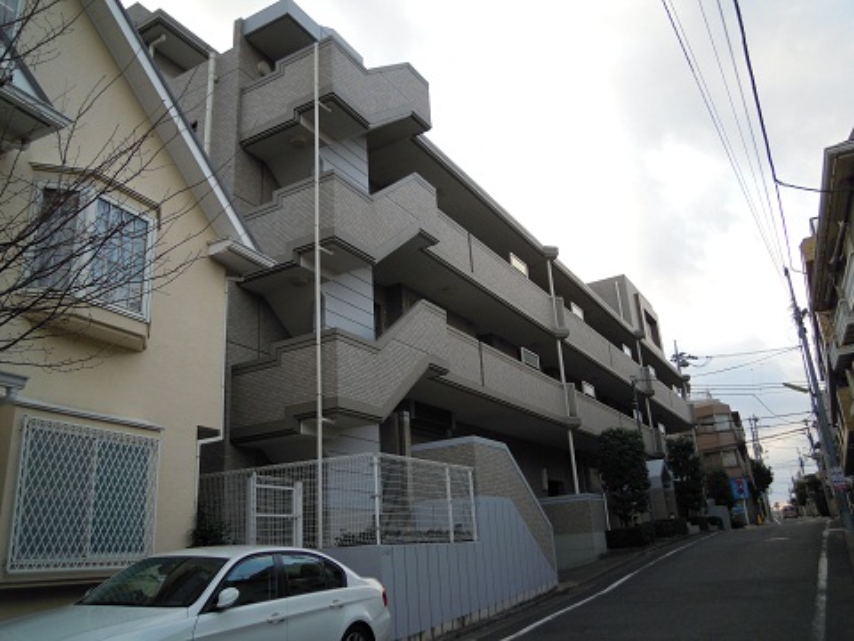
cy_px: 320
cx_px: 427
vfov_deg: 49.7
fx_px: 691
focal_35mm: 28
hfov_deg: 63.4
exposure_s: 1/200
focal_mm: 5
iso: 100
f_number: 2.7
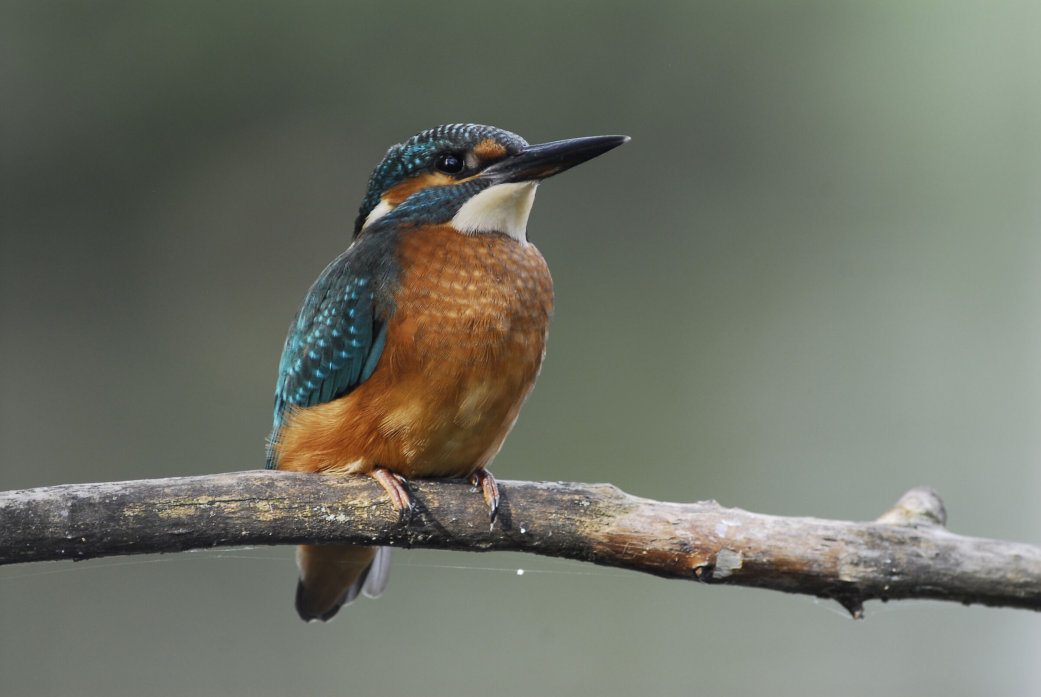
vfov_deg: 2.3
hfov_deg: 3.4
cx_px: 520
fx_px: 17372
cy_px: 348
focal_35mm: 600
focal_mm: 400
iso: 200
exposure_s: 1/50
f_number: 8
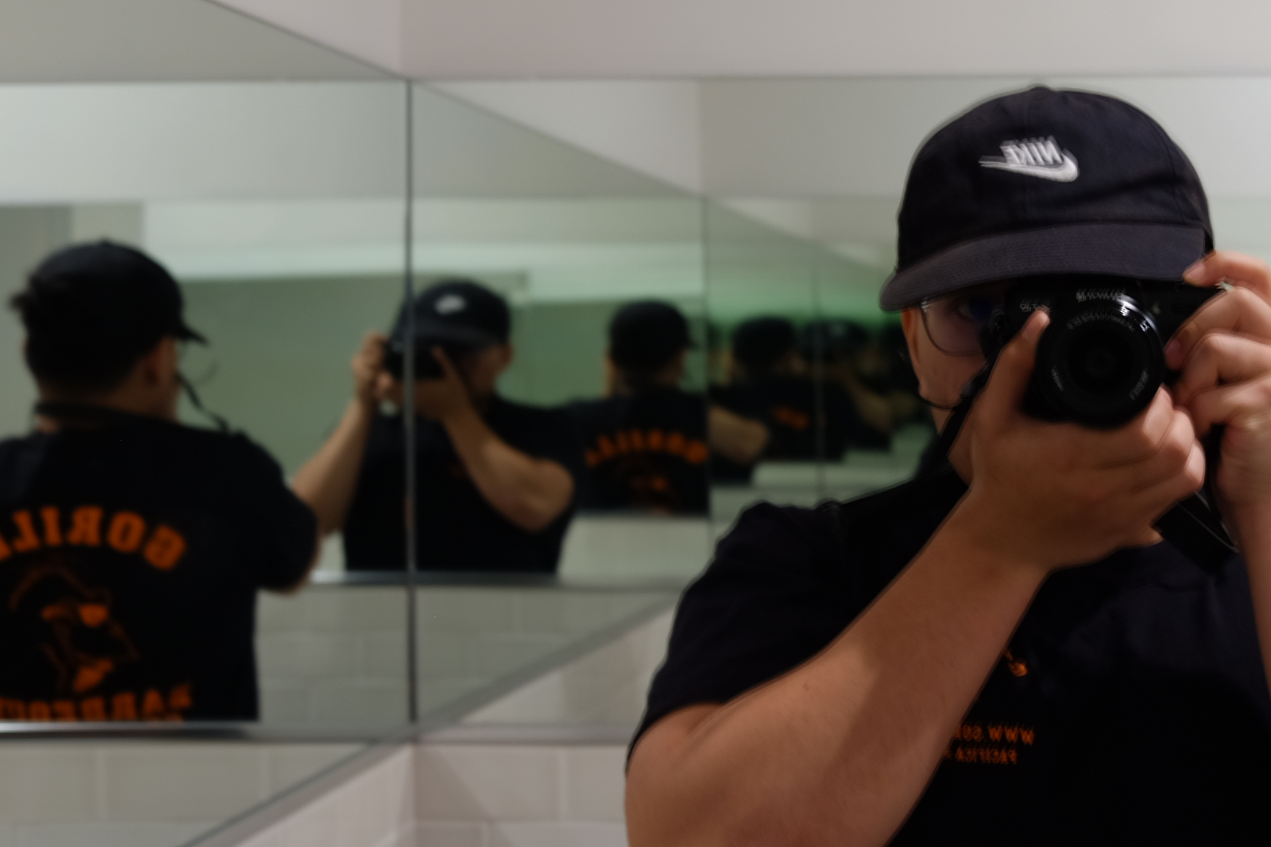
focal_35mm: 68
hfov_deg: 28.7
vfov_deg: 20.0
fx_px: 2401
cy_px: 329
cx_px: 1090
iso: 100
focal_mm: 23
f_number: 2.8
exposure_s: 1/5
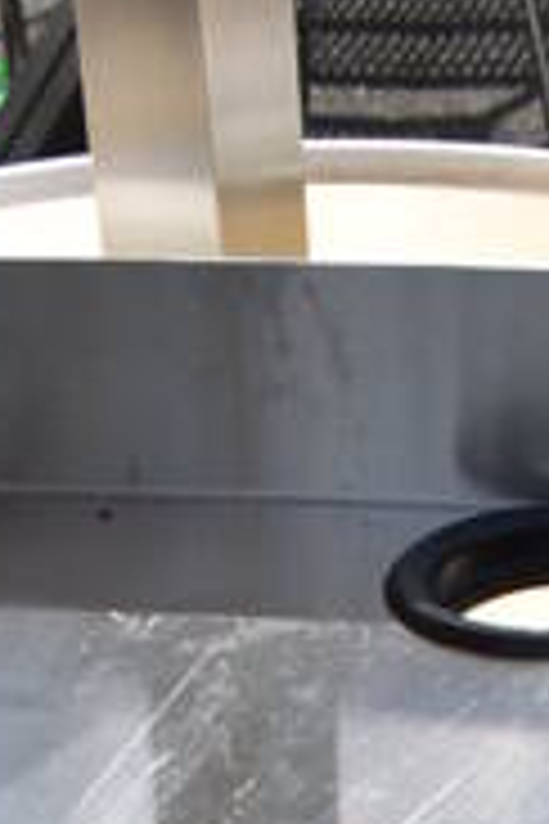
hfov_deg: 10.1
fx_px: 3088
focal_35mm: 135
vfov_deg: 12.5
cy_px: 1862
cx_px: 446
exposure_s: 1/320
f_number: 9
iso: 100
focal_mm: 18
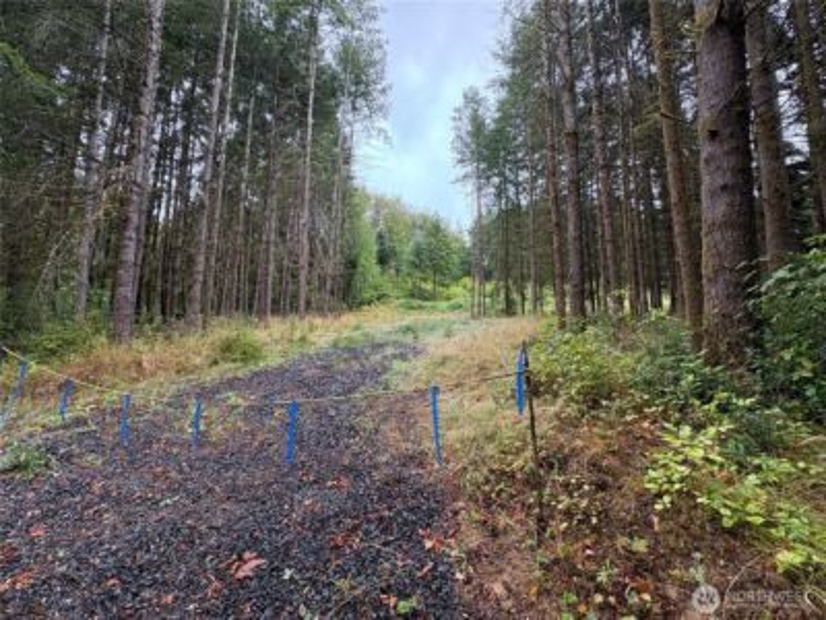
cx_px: 413
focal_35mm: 14
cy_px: 310
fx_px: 334
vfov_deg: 85.7
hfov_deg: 102.1
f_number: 2.2
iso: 64
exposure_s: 1/131
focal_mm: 2.22
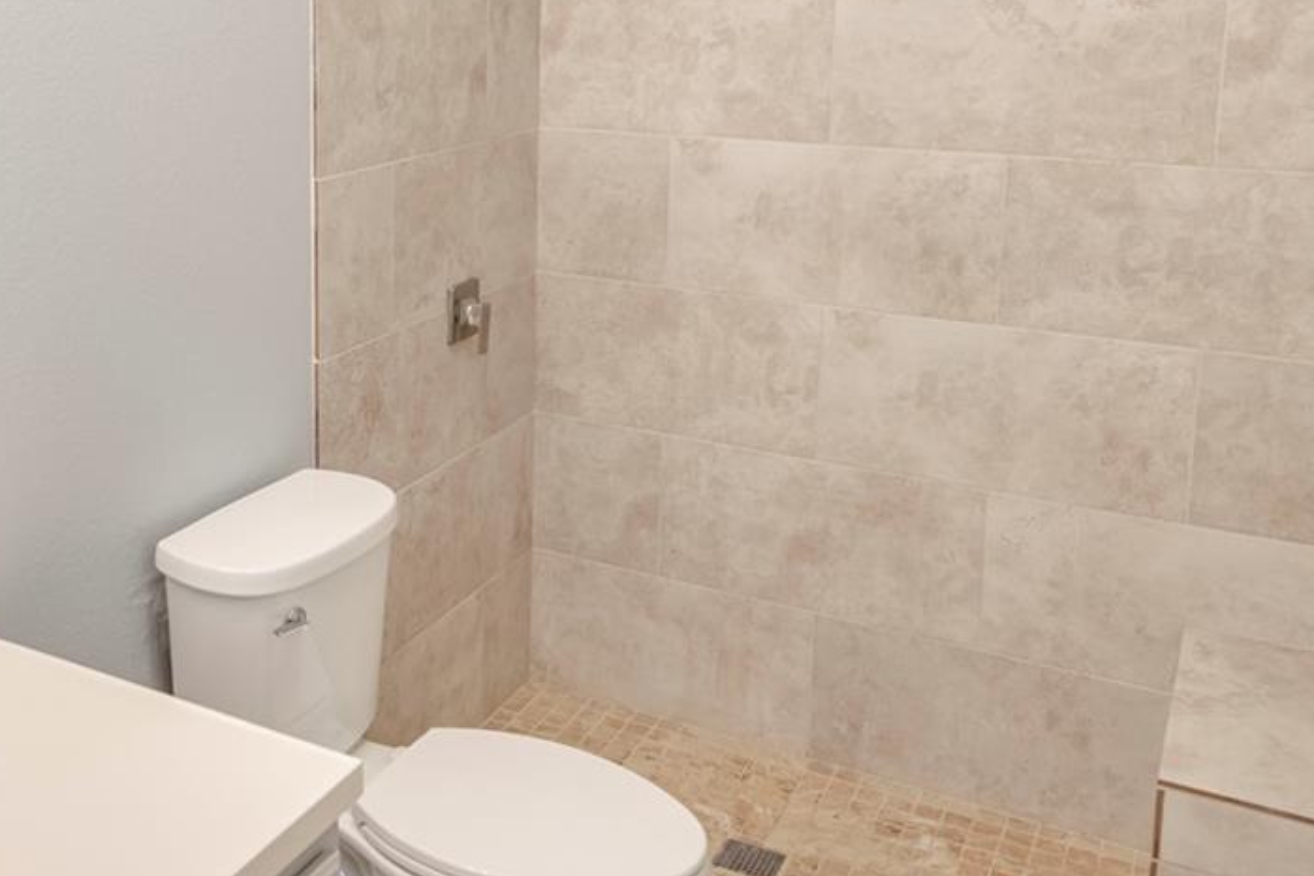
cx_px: 276
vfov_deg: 32.0
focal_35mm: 41
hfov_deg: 45.2
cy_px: 206
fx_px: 1496
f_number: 3.5
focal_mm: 14
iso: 500
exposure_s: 1/50
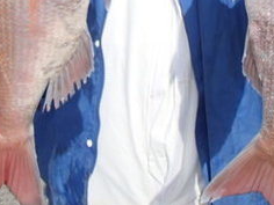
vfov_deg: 18.6
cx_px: 168
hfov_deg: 25.6
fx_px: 602
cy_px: -20
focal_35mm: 76
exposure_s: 1/160
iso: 100
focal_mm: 5
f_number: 11
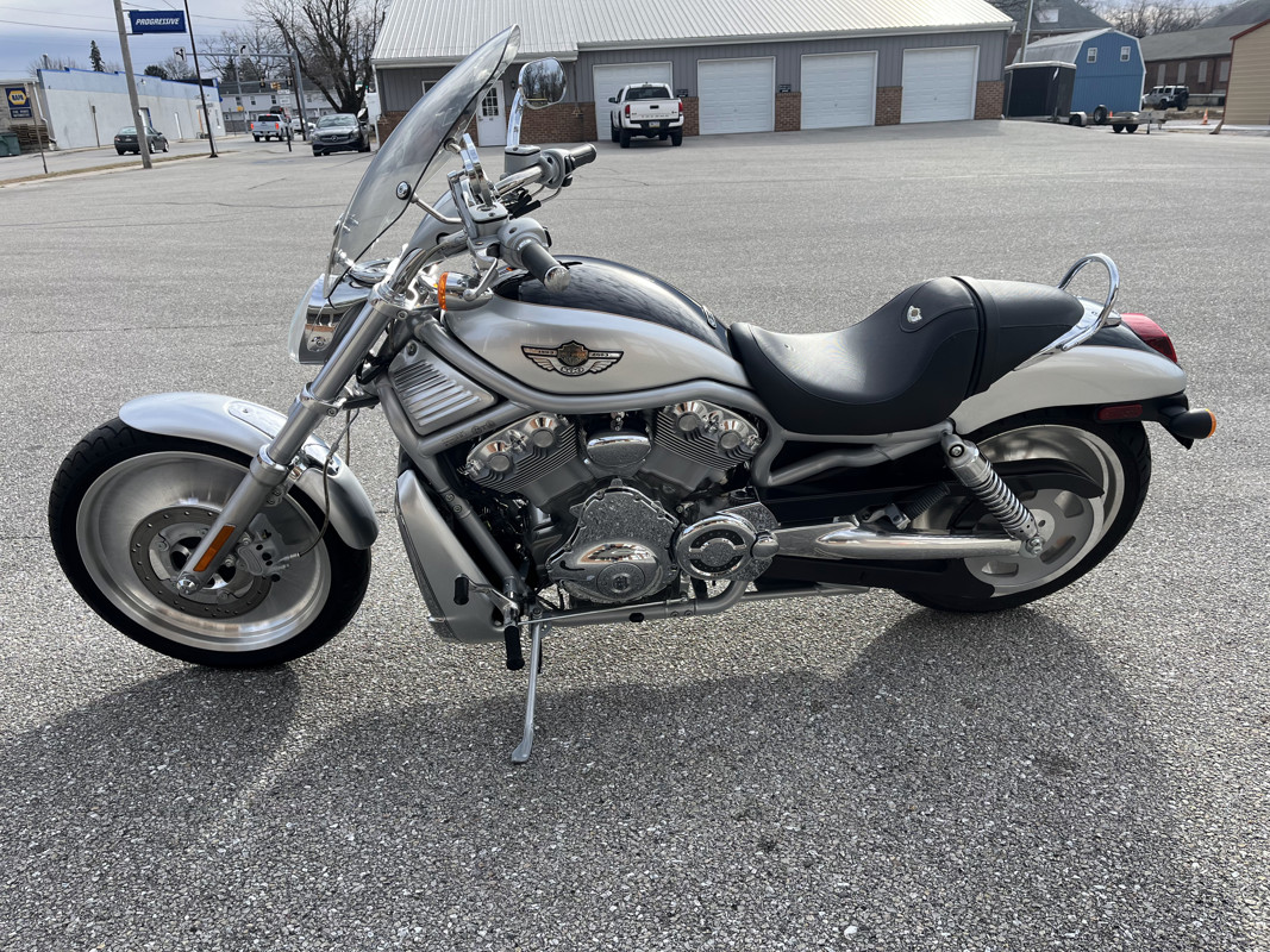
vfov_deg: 53.1
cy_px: 476
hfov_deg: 67.3
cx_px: 635
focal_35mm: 26
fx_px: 954
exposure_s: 1/2000
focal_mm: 5.1
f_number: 1.6
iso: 50
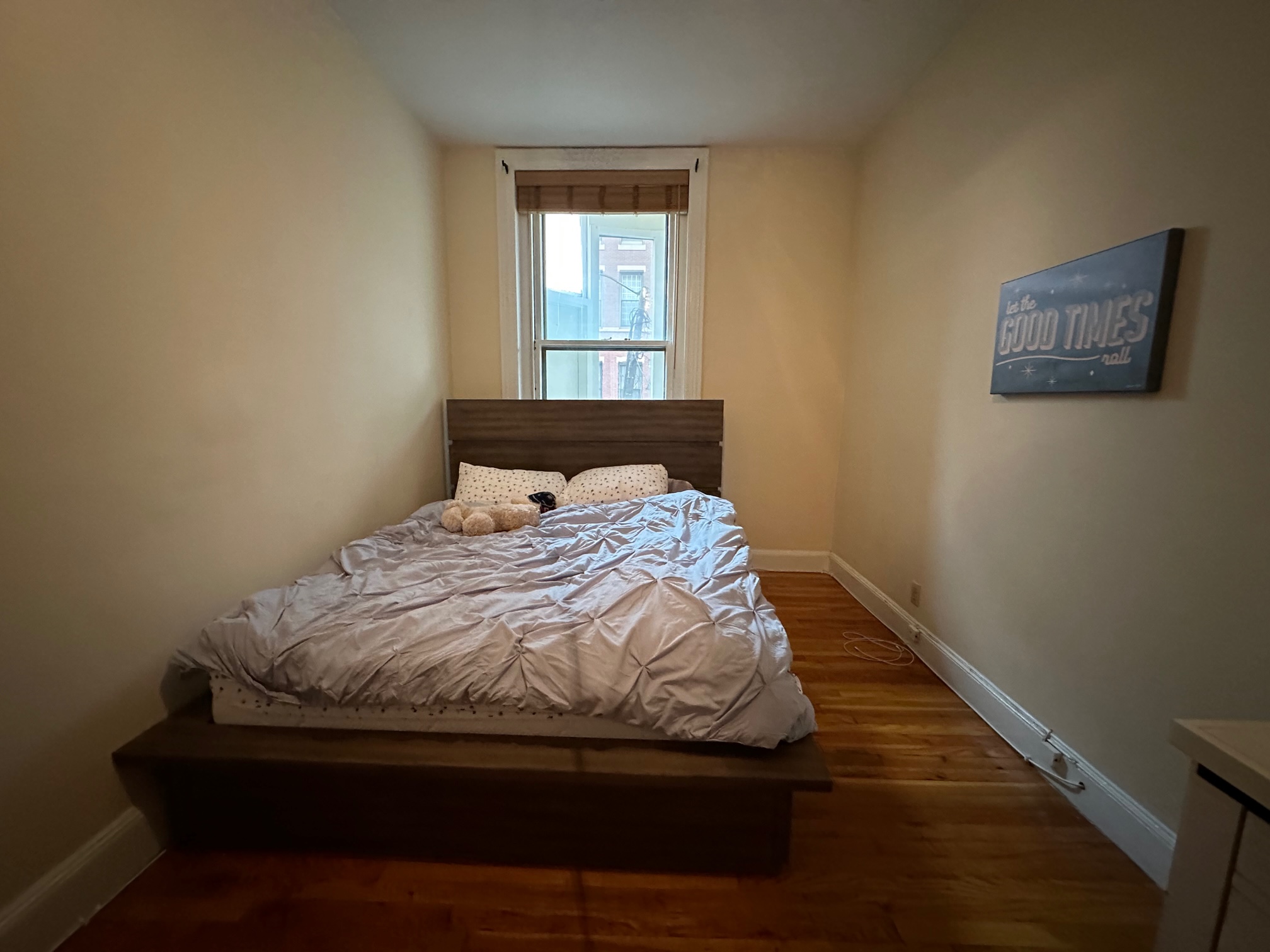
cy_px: 476
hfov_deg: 102.1
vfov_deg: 85.7
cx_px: 635
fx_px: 514
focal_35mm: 14
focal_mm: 2.22
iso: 800
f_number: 2.2
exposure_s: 1/40
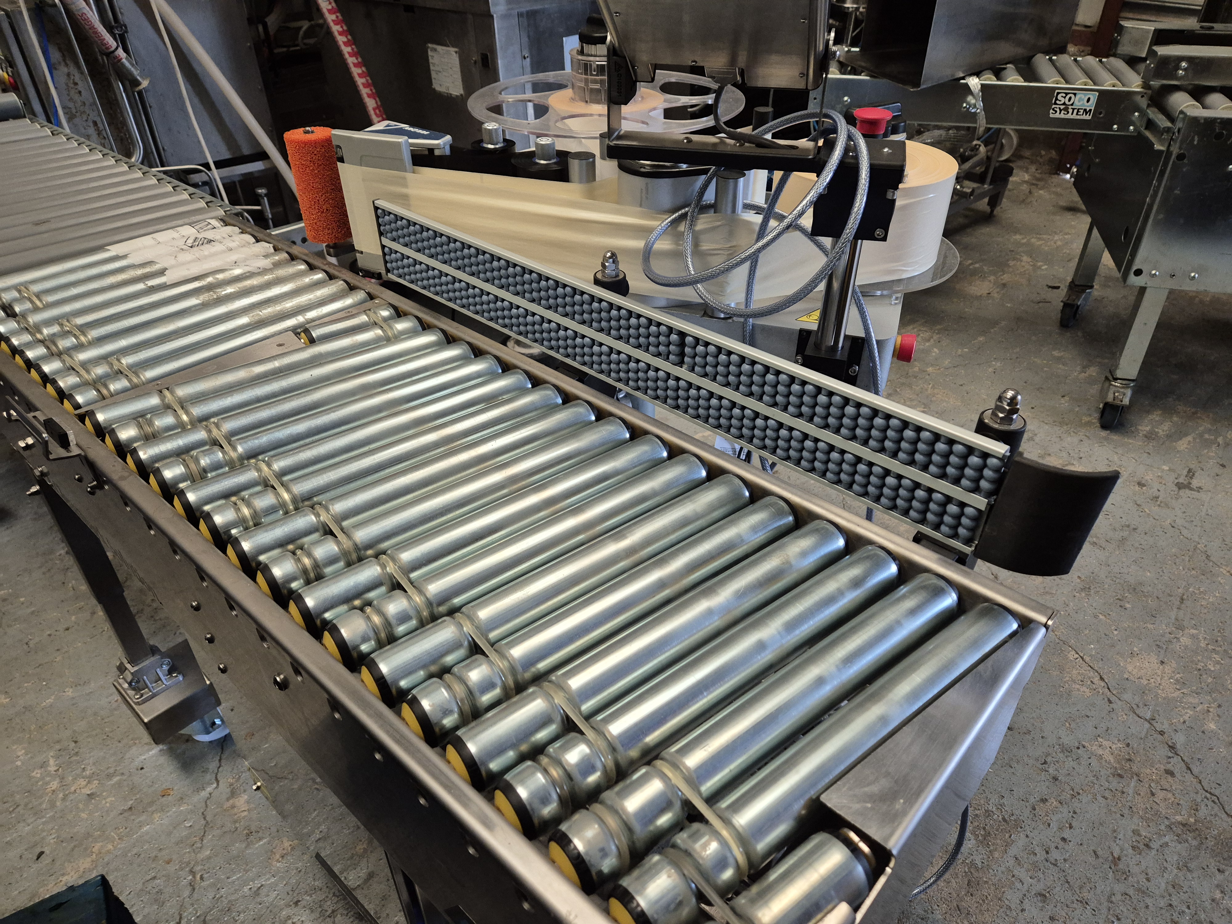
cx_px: 616
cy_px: 462
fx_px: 819
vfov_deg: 58.9
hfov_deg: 73.9
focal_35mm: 23
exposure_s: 1/100
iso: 800
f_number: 1.8
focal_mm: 5.4
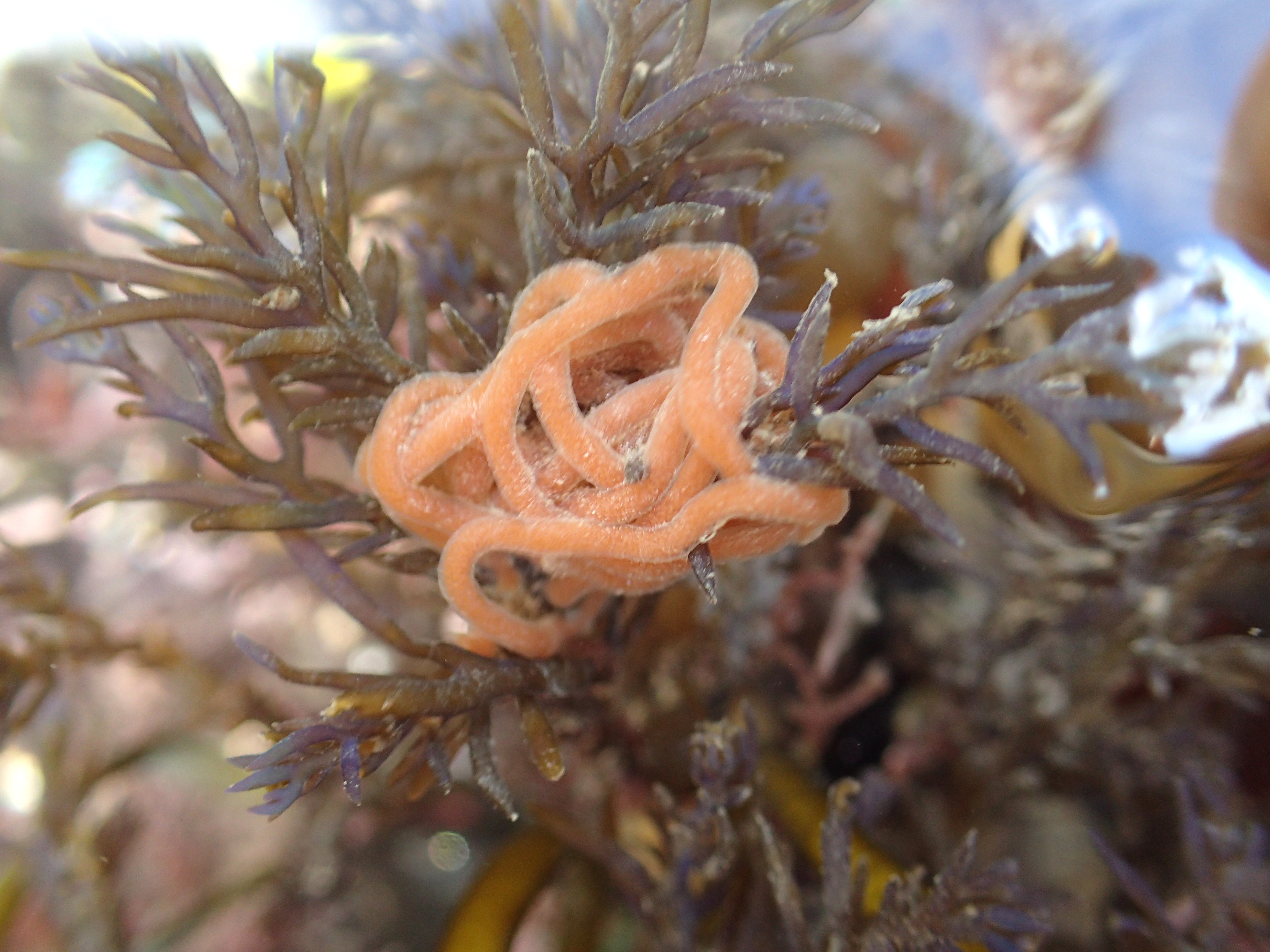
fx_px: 1101
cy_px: 476
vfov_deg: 46.8
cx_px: 635
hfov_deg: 60.0
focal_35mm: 30
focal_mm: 5.5
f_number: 2.3
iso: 200
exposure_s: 1/125
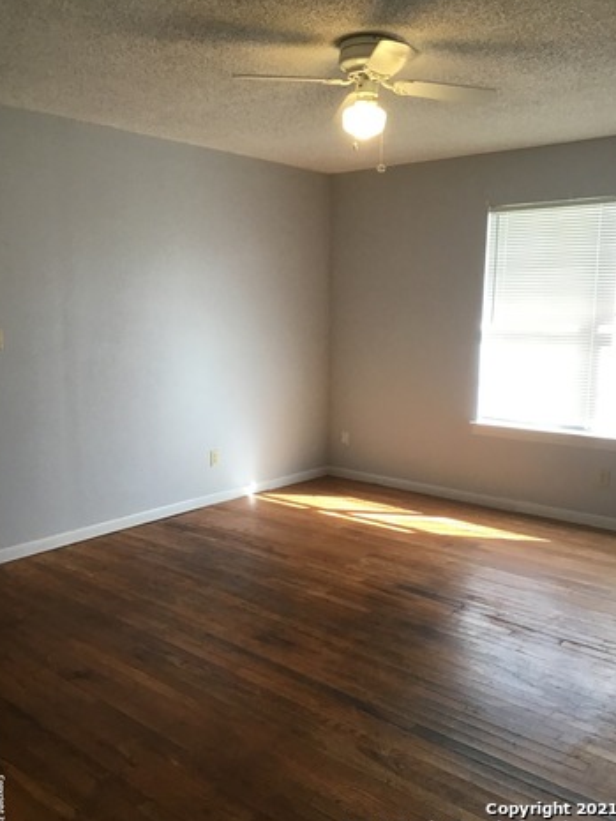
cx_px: 305
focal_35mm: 32
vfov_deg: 56.8
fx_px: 759
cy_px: 415
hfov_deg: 44.2
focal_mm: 3.3
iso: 64
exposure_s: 1/30
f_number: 2.4
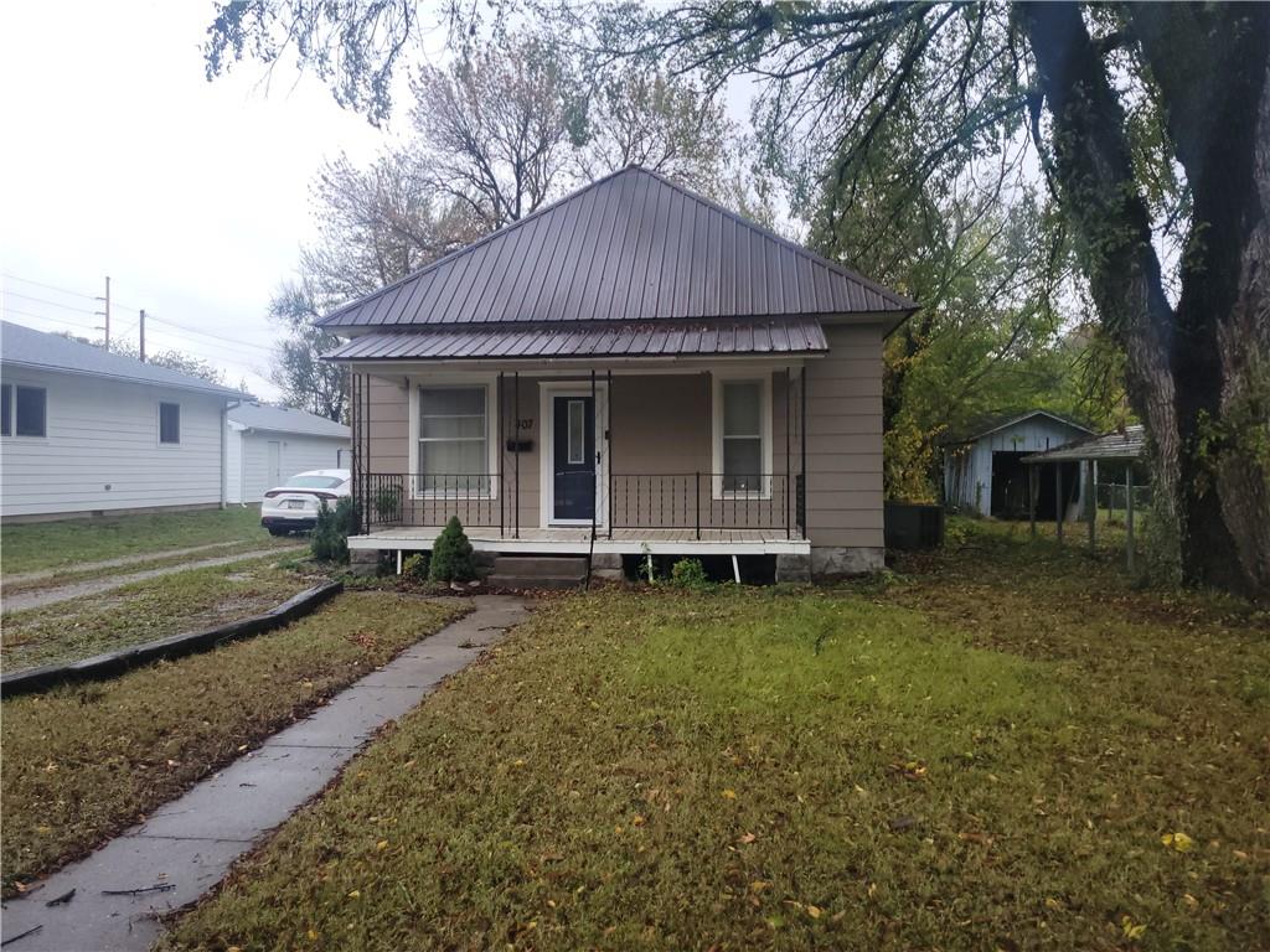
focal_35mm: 26
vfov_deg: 53.1
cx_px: 635
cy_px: 476
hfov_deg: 67.3
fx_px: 954
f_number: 1.8
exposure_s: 1/120
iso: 64
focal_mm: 5.4
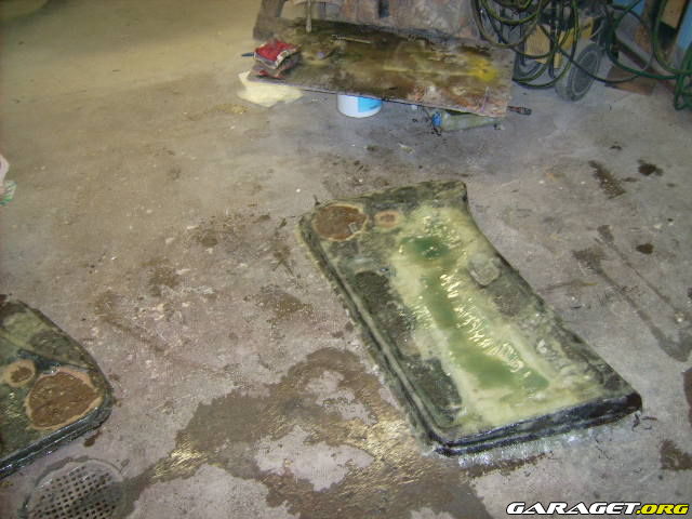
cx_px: 346
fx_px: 700
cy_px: 260
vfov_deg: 40.7
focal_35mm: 35
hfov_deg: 52.6
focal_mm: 5.95
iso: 100
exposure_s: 1/60
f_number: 2.8
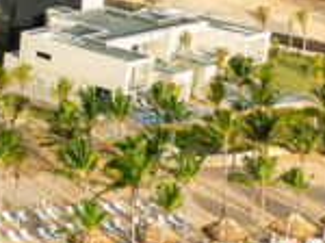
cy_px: 66
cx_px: -552
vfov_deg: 9.0
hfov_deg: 9.9
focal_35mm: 164
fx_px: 1537
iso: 100
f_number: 5
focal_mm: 12.29
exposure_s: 1/200
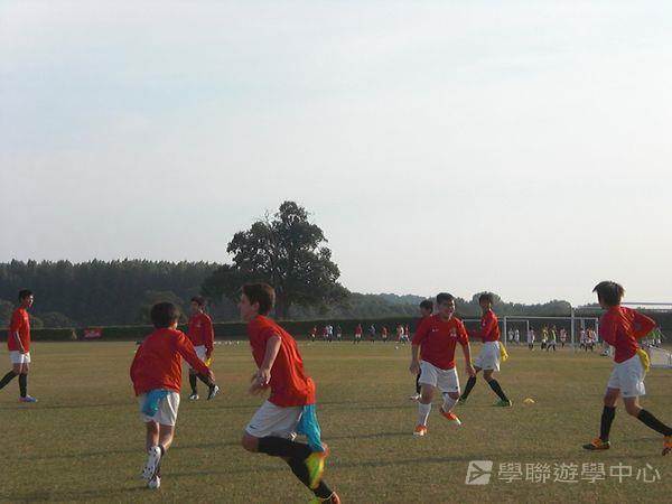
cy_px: 252
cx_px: 336
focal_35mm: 87
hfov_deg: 22.5
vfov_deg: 17.0
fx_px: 1689
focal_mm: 14.49
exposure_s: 1/320
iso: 200
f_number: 8.8
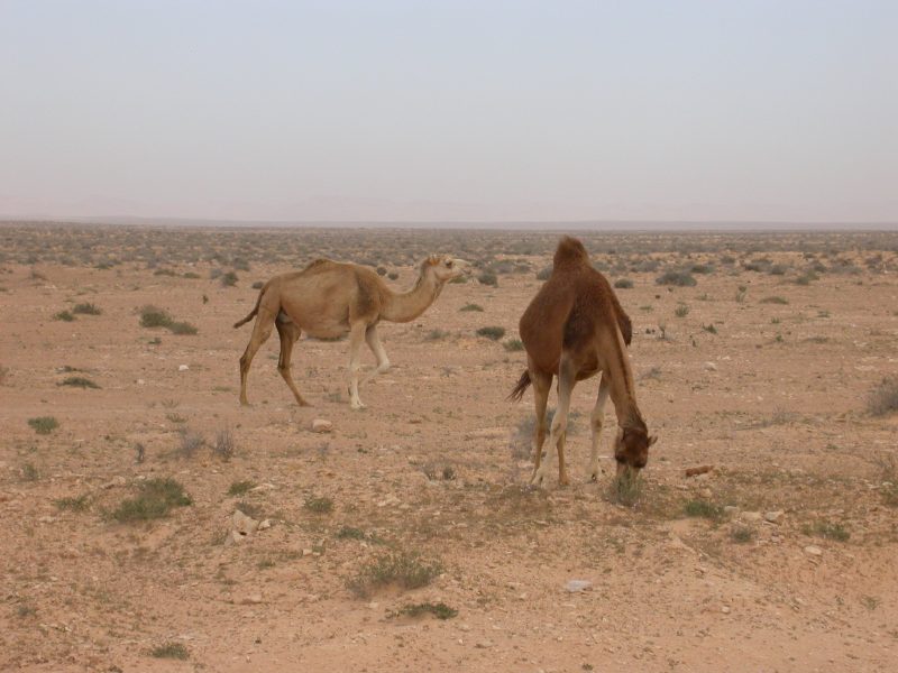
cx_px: 449
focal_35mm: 154
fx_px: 3995
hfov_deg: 12.8
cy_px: 336
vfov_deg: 9.6
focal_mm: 32
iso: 100
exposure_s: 1/337
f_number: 7.3
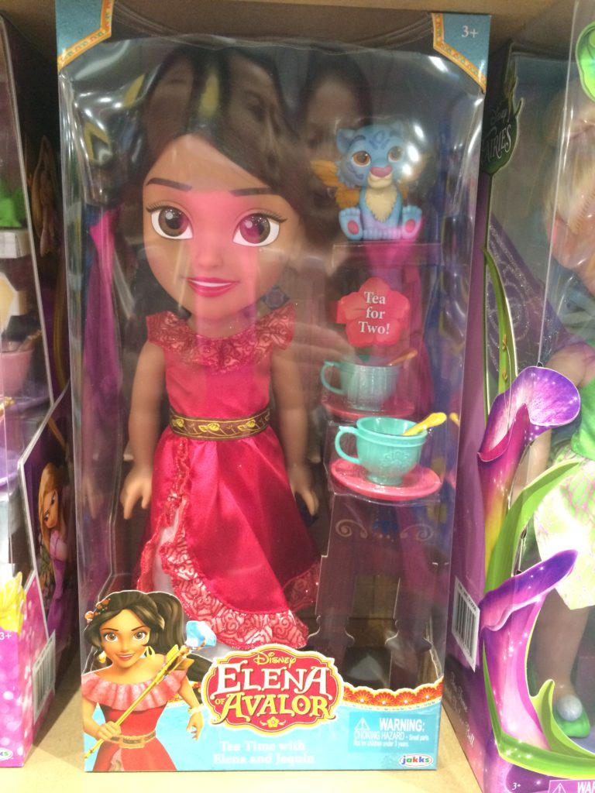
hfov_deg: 48.2
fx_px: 665
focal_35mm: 29
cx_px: 298
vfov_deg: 61.7
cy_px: 396
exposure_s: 1/20
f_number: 2.2
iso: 250
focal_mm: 4.15
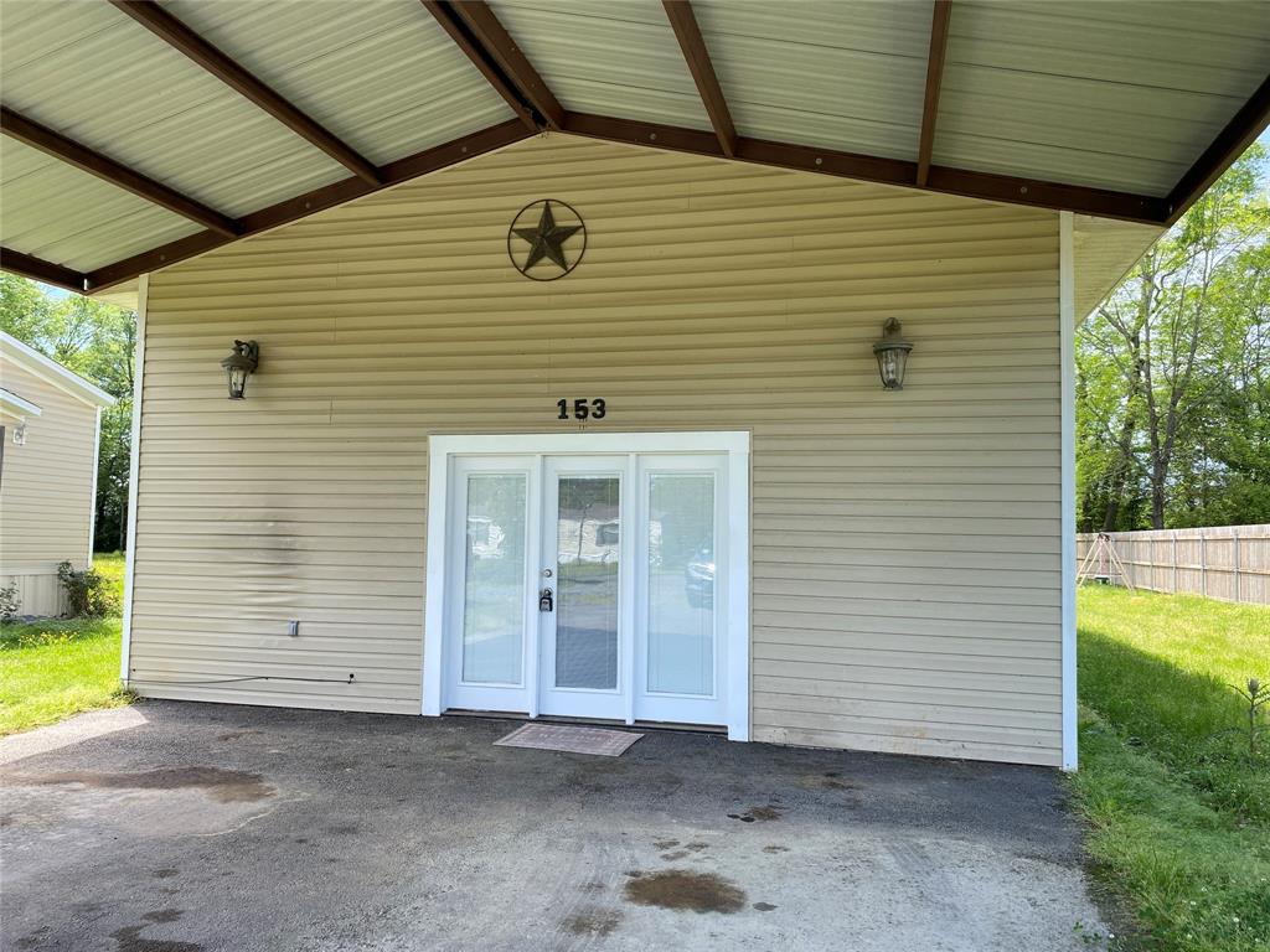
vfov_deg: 53.1
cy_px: 476
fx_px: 954
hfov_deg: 67.3
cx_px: 635
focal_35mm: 26
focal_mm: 4.25
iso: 32
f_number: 1.8
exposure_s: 1/529
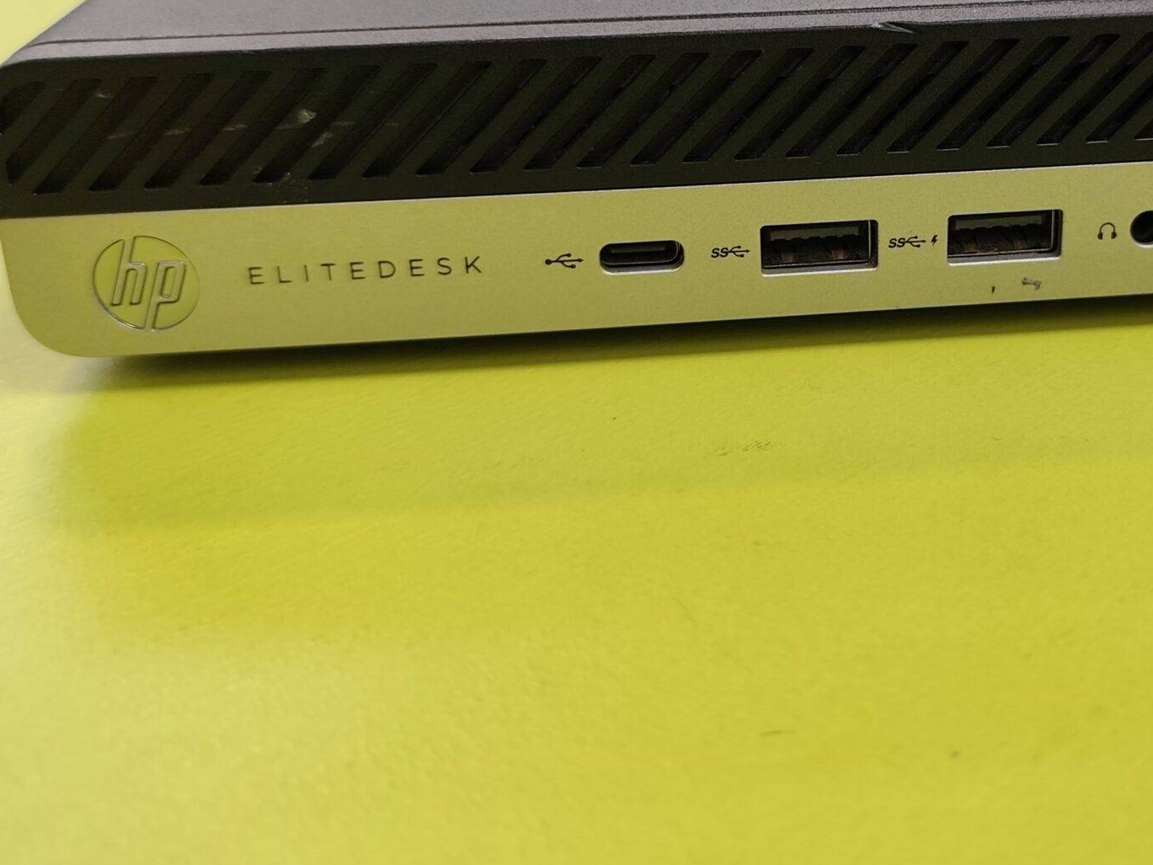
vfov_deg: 32.9
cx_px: 852
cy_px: 200
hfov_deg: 42.6
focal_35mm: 43
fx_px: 1432
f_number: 1.65
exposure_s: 1/50
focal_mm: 6.19
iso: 250
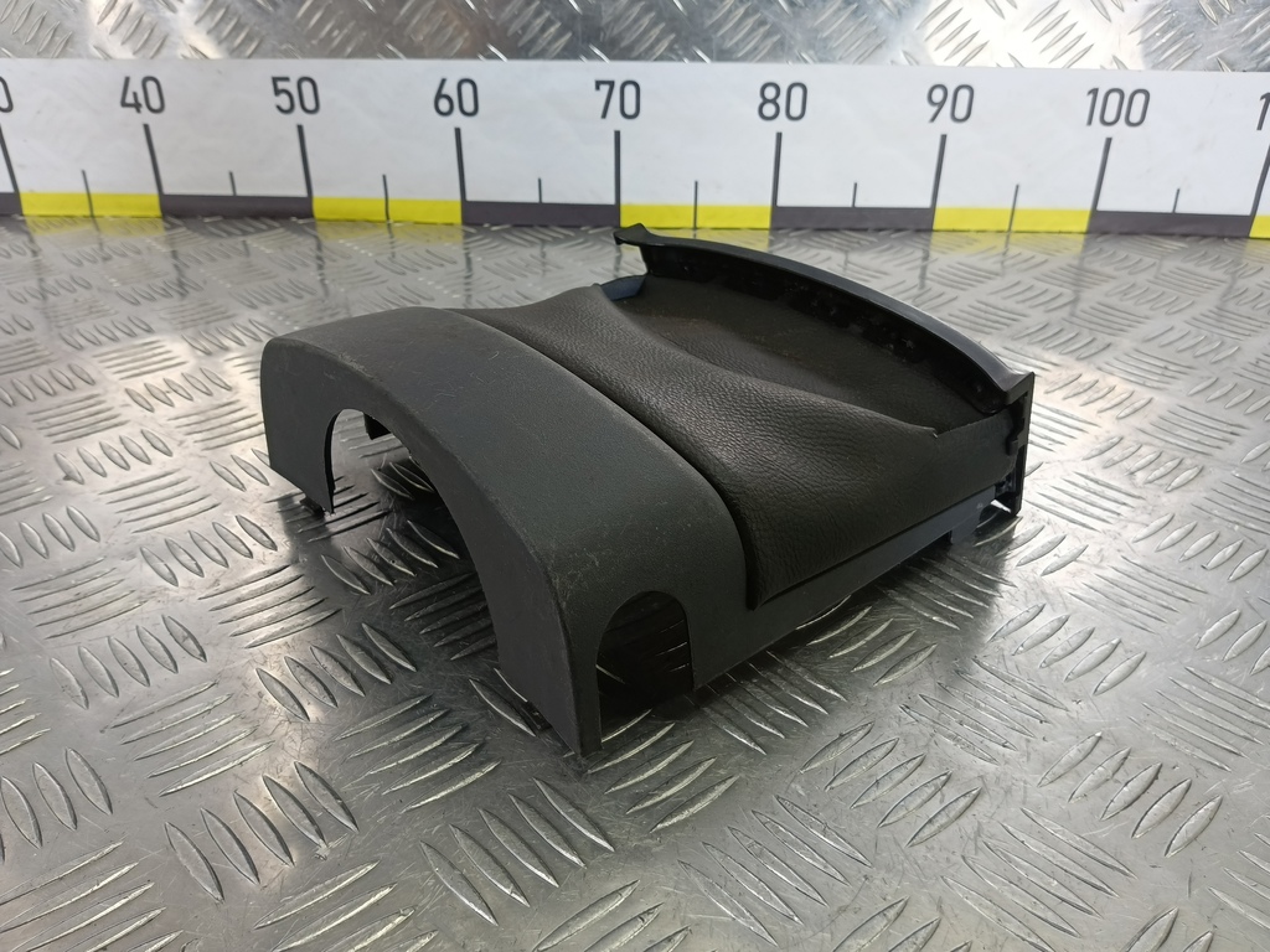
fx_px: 844
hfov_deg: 73.9
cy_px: 476
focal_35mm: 23
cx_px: 635
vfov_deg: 58.9
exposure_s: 1/100
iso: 118
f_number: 1.6
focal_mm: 4.11
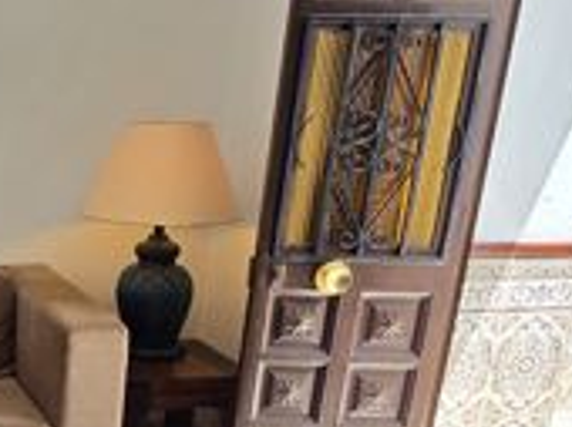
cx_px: -156
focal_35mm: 54
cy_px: 400
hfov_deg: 29.3
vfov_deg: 25.9
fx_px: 891
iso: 50
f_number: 2.2
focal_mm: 2.2
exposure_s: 1/126
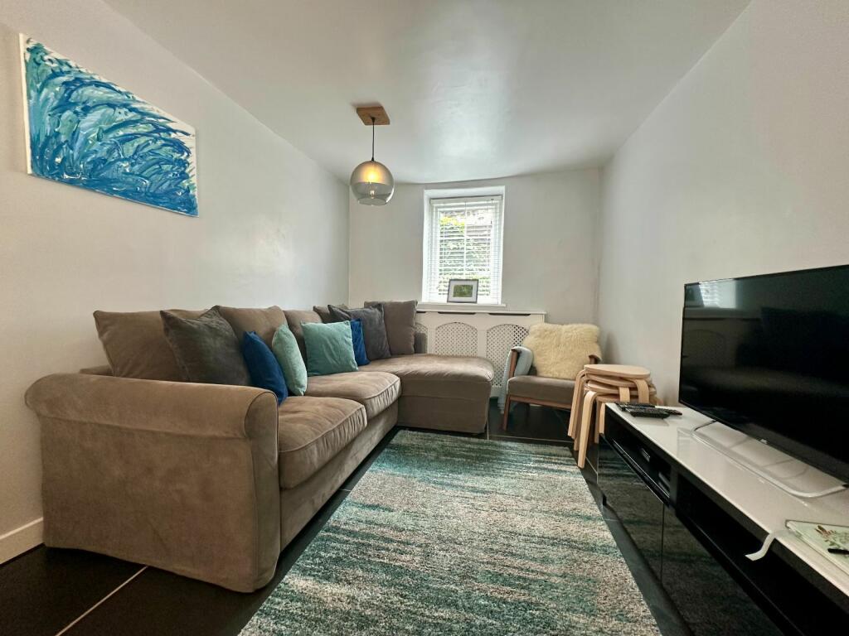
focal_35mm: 14
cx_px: 424
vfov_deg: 85.7
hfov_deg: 102.1
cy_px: 318
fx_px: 343
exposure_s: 1/50
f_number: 2.2
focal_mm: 2.22
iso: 160
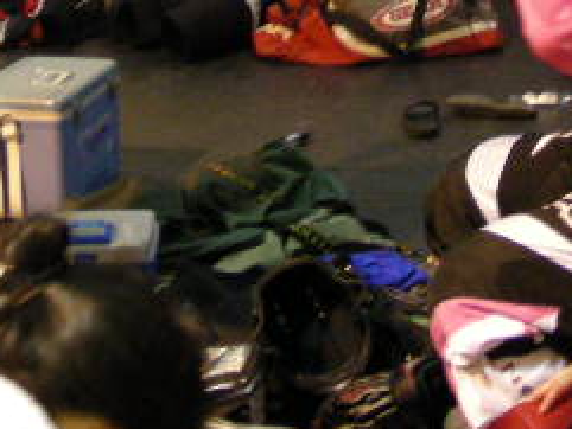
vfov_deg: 14.1
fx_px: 1670
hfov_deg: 19.3
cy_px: -114
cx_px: 142
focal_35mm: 101
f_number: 3.5
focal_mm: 6.3
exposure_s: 1/8
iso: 294
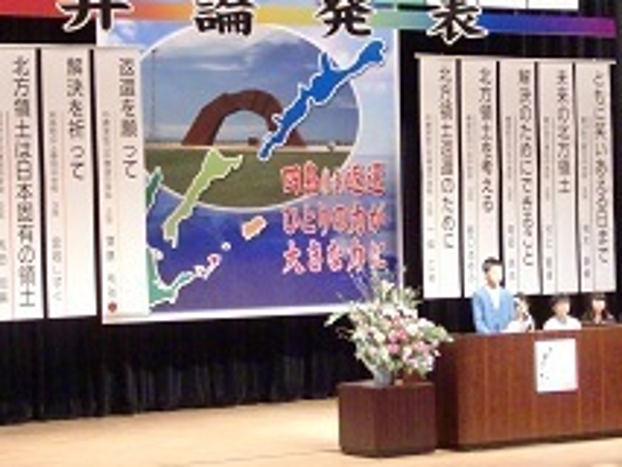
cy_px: 178
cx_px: 342
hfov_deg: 15.9
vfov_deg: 12.0
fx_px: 2229
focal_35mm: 124
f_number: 4.1
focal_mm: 11.7
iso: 640
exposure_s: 1/60
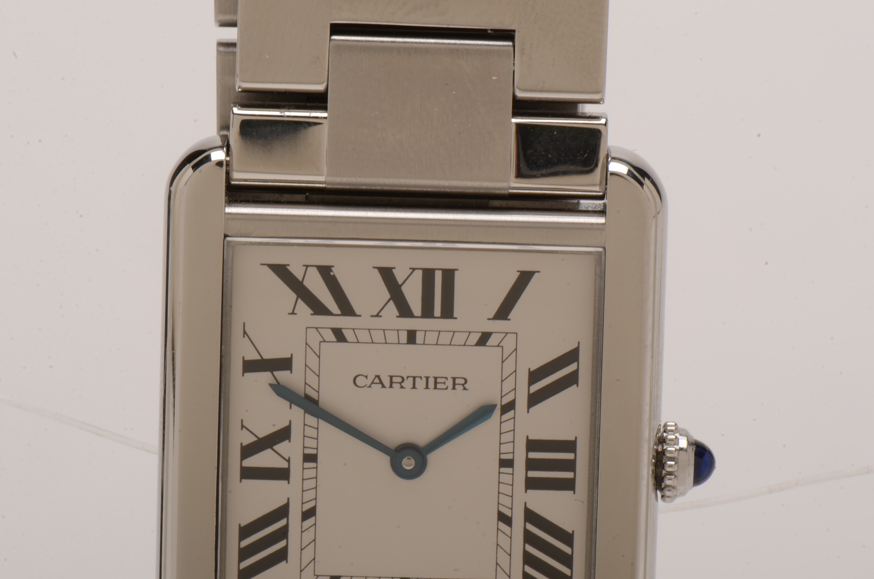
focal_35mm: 128
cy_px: 290
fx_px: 3089
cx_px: 437
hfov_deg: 16.1
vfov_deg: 10.7
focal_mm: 85
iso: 100
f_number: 29
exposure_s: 1/160
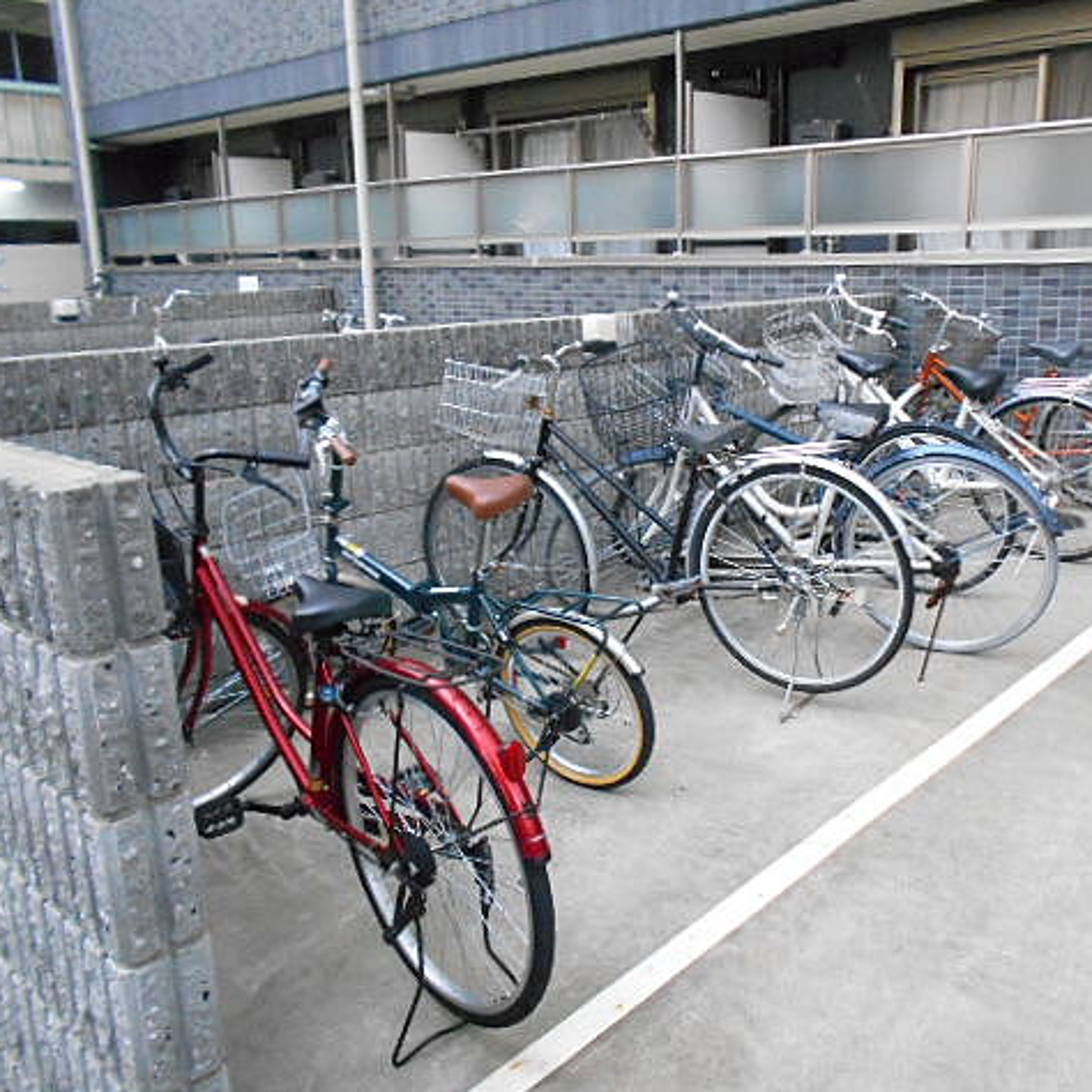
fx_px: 1106
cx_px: 634
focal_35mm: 31
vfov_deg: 52.5
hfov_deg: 52.3
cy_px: 544
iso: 800
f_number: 3.2
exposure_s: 1/80
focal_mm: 4.6
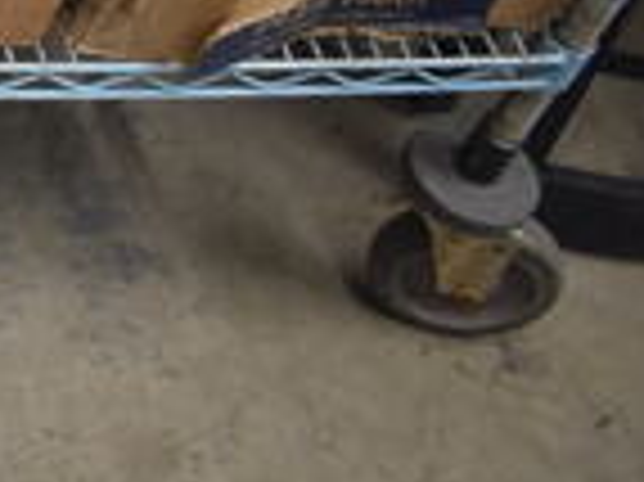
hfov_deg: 14.3
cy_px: -239
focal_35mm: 111
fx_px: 2063
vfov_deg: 12.7
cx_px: -698
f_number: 3.5
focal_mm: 18
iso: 720
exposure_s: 1/30
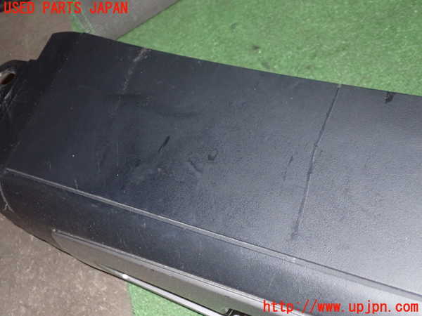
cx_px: 211
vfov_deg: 32.9
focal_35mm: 44
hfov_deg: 42.9
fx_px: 536
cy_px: 158
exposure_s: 1/40
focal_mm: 7.84
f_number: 9
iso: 800
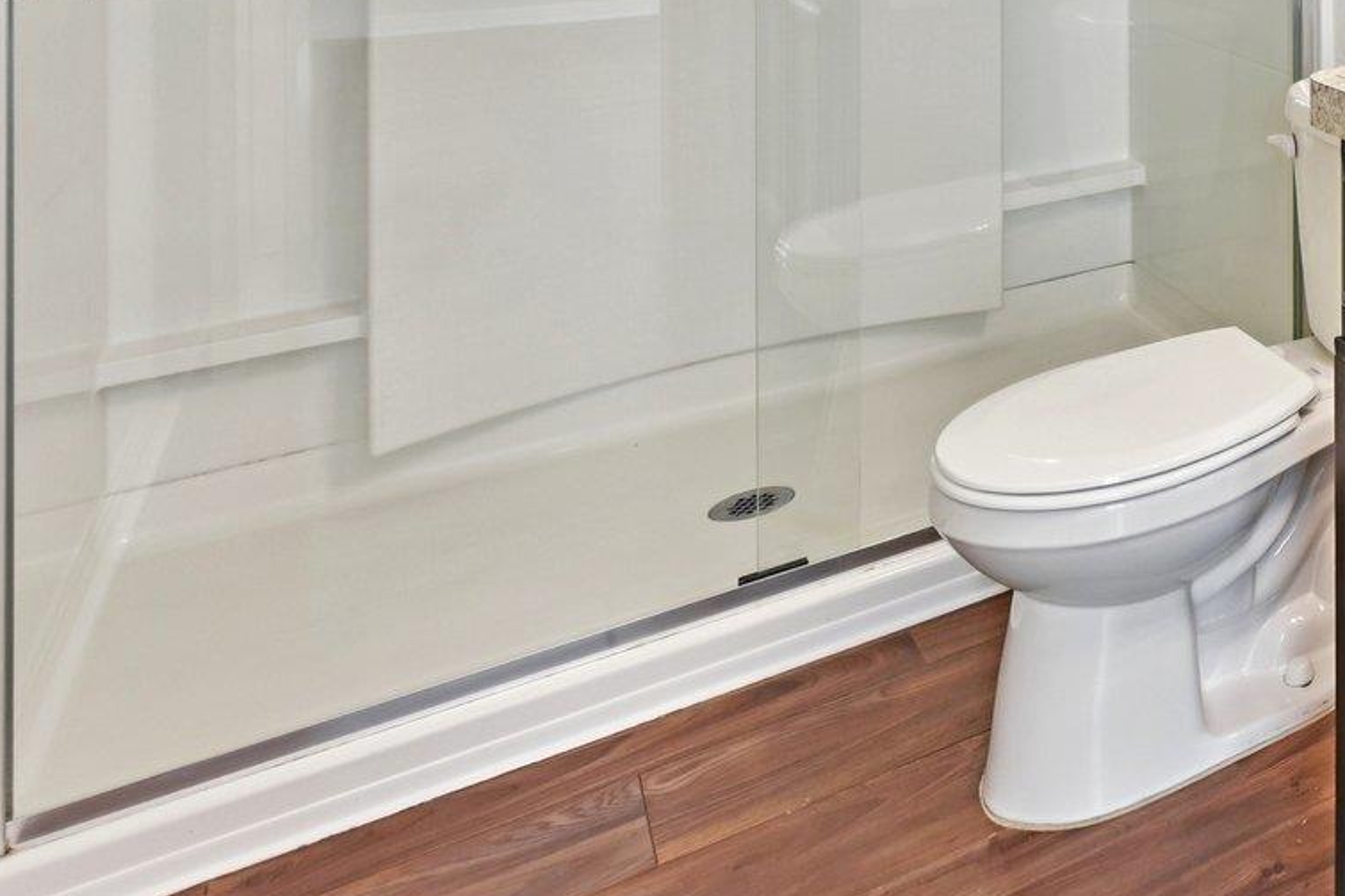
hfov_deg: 35.7
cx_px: 1721
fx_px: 1419
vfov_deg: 29.0
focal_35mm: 38
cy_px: -248
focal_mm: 14
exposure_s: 1/15
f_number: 8
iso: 200
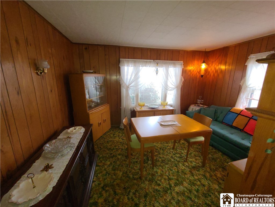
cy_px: 104
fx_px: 103
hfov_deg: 106.2
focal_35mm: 13
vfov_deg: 89.9
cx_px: 138
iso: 320
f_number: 2.2
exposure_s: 1/60
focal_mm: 2.2
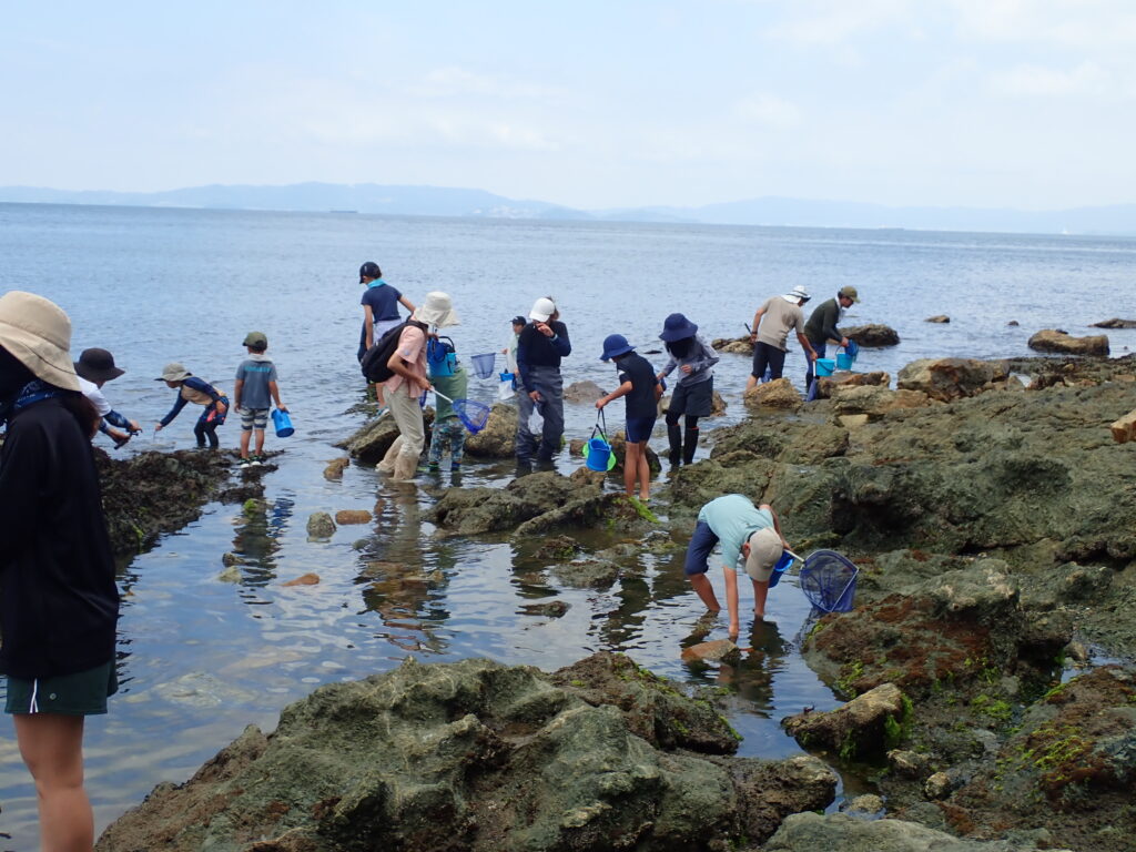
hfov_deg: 43.9
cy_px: 426
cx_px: 568
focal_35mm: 43
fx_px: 1411
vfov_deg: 33.6
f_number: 4
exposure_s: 1/400
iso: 100
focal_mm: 7.86
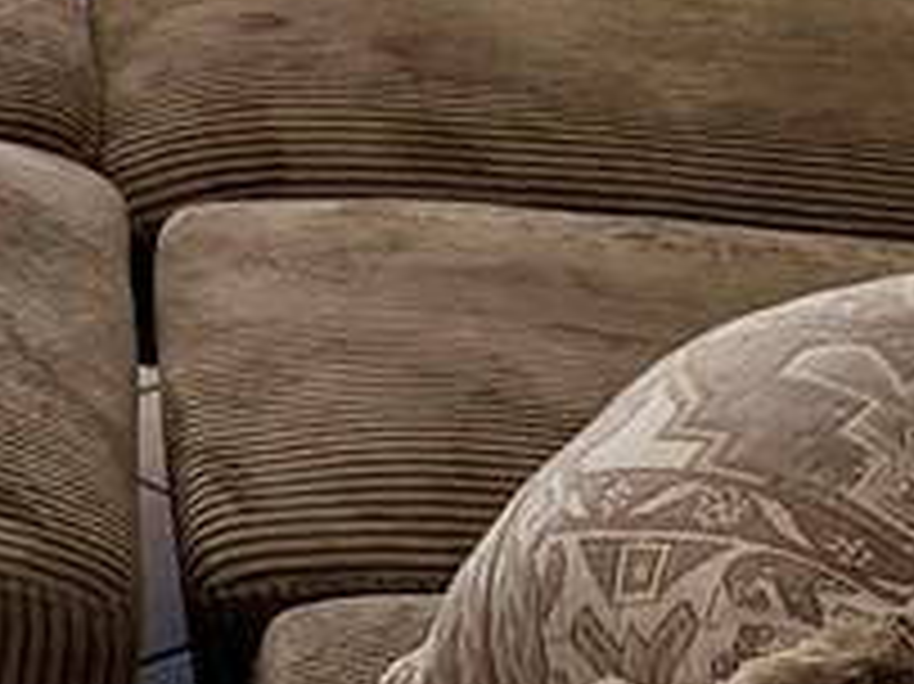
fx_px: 4987
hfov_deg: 9.5
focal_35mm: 189
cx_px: -1166
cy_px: -1080
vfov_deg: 7.3
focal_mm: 6.76
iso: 100
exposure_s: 1/805
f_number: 1.78
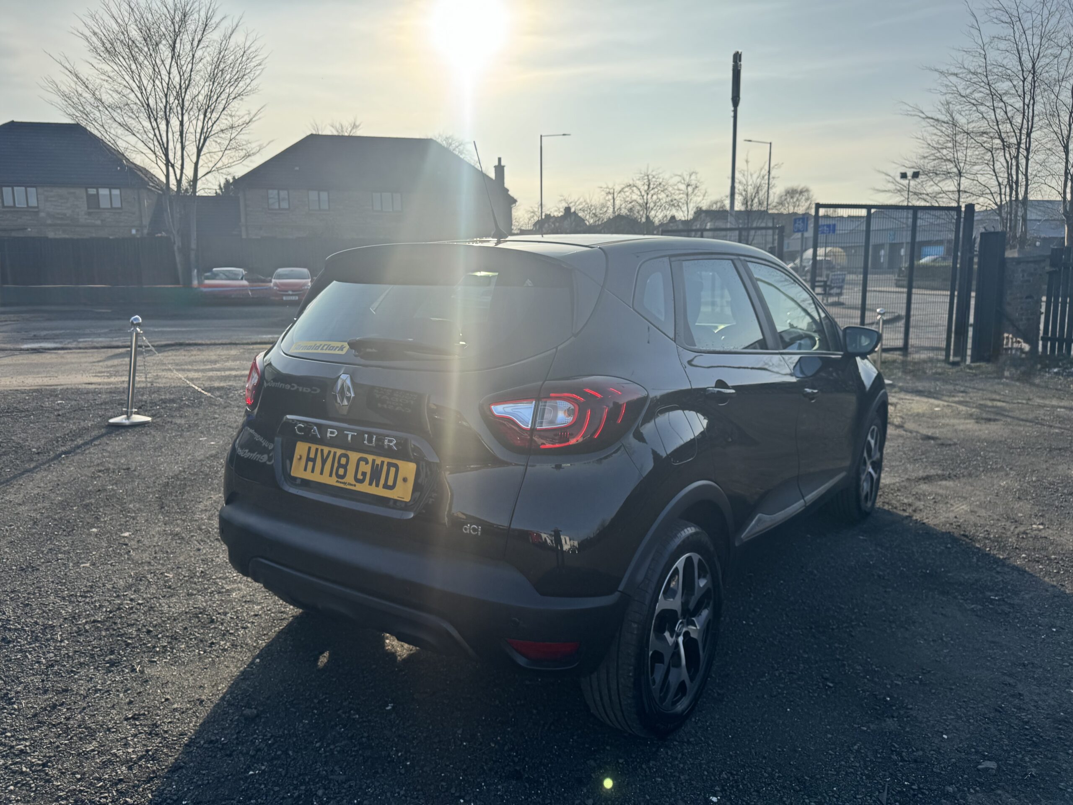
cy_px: 402
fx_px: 744
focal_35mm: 24
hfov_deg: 71.6
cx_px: 536
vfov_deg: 56.8
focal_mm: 6.76
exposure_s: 1/4049
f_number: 1.78
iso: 80
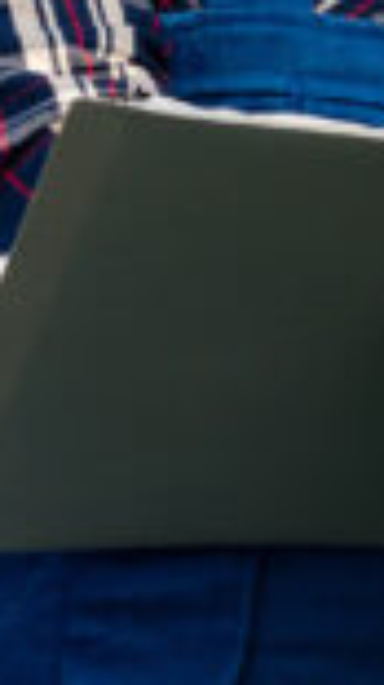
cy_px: 298
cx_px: 1615
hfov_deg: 4.5
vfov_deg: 8.9
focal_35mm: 242
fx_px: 4388
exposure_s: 1/250
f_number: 5.6
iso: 200
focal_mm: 35
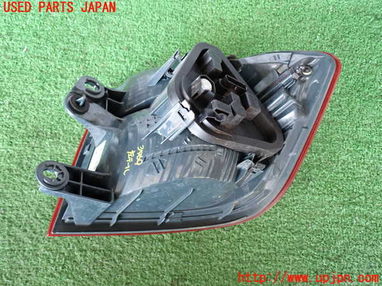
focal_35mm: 32
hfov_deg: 56.8
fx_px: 353
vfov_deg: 44.2
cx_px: 191
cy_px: 143
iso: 250
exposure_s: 1/30
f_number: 2.4
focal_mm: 5.79
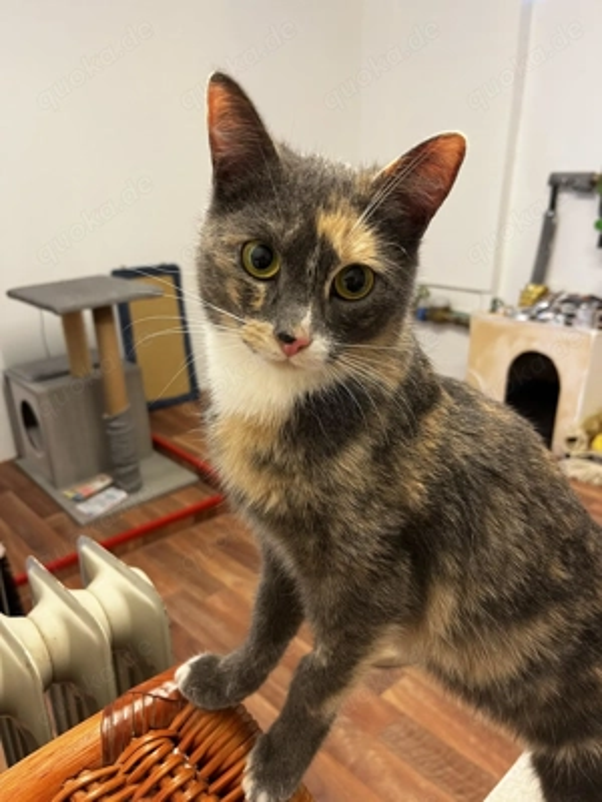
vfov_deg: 67.3
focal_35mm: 26
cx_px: 301
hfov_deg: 53.1
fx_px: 603
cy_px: 401
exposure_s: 1/50
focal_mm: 5.1
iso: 125
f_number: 1.6
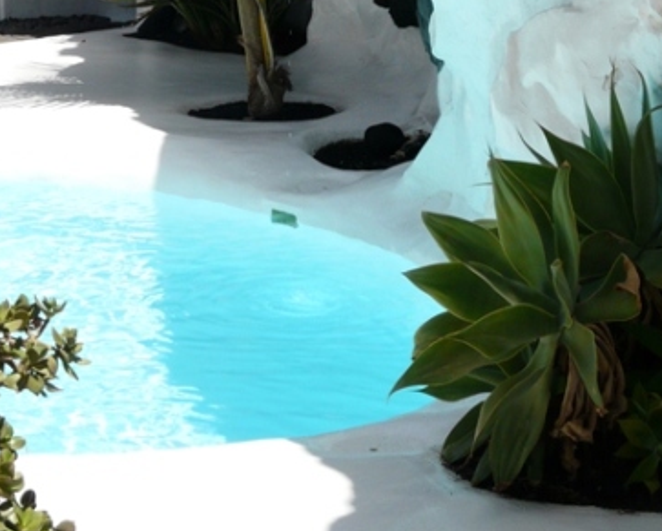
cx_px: 221
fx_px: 2078
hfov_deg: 18.0
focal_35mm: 106
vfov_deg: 14.2
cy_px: -68
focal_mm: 9.5
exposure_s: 1/400
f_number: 5.6
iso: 100
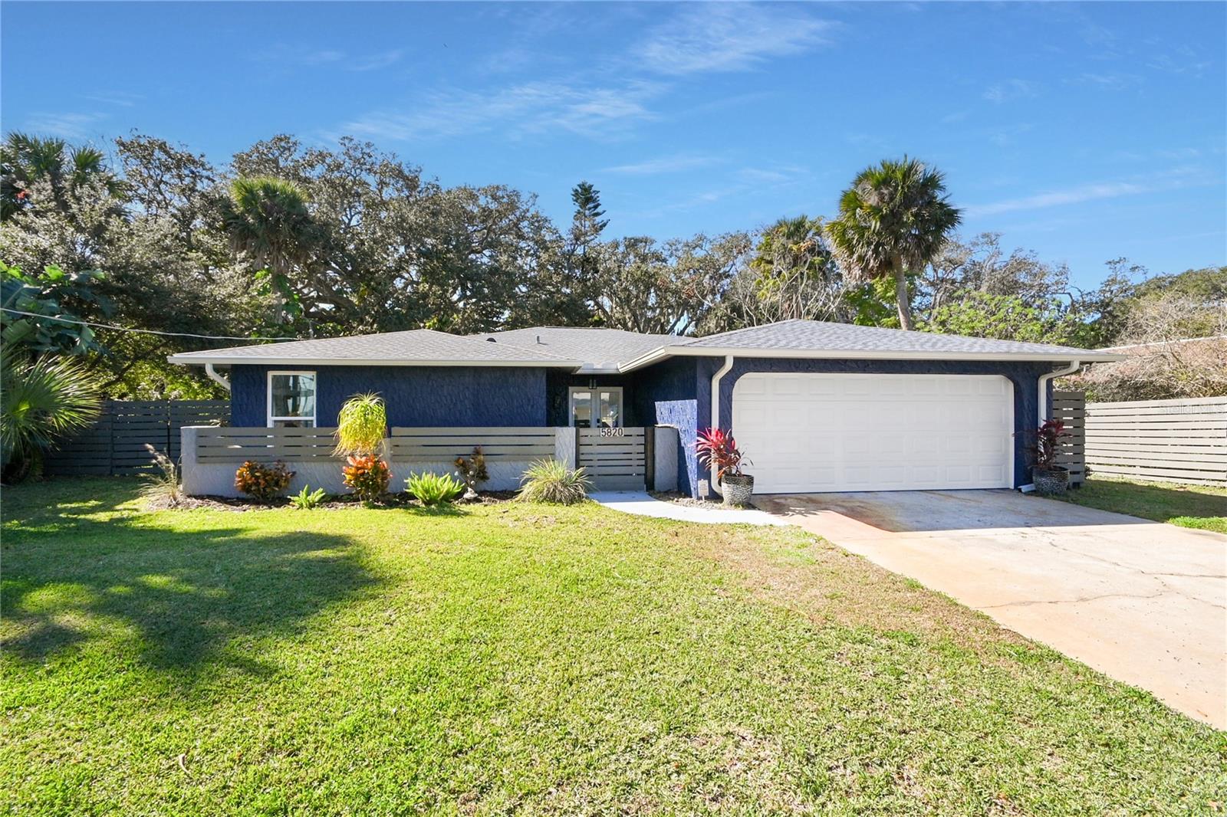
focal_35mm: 15
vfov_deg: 77.3
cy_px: 408
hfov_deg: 100.4
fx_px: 511
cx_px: 614
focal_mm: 10
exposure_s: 1/640
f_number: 13
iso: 1000
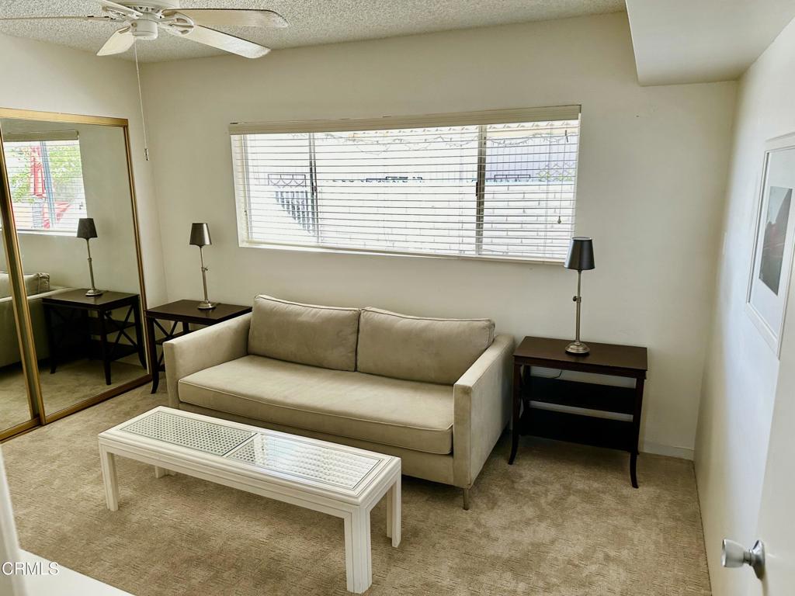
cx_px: 398
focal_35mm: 24
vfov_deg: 56.8
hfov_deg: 71.6
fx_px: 551
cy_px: 298
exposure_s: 1/121
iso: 200
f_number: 1.78
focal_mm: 6.86
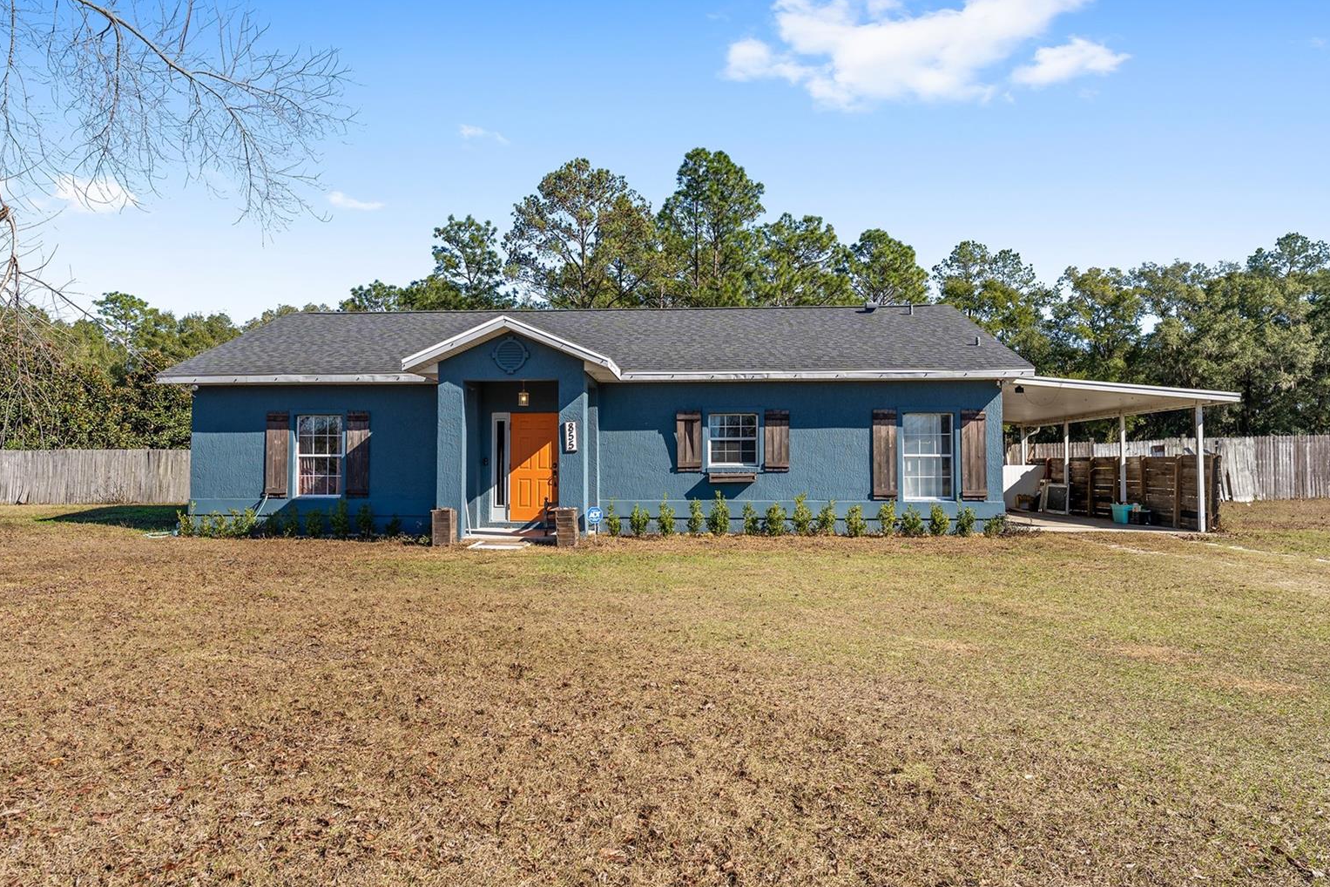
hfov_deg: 78.3
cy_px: 435
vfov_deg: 57.0
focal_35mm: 22
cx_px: 650
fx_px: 817
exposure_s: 1/500
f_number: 7.1
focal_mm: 21.1
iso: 400
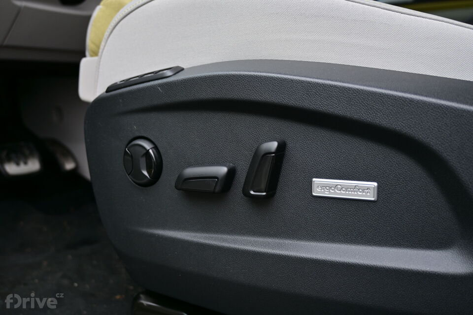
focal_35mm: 38
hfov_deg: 51.3
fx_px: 493
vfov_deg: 35.5
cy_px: 158
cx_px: 236
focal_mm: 25
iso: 100
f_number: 4.2
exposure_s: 1/60
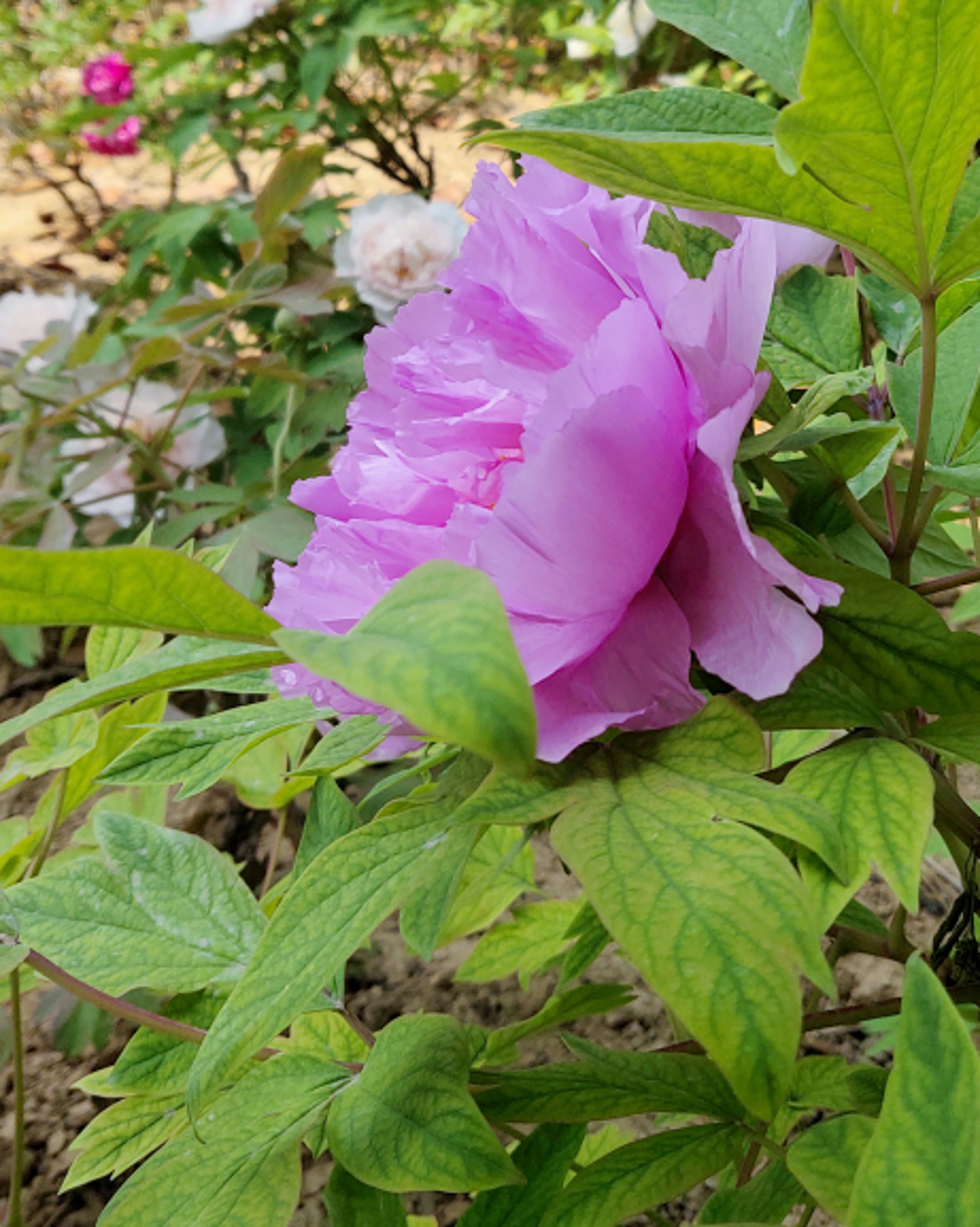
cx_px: 602
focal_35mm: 52
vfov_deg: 35.5
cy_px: 368
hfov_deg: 29.0
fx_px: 1887
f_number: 1.8
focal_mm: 4.35
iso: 50
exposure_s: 1/1319
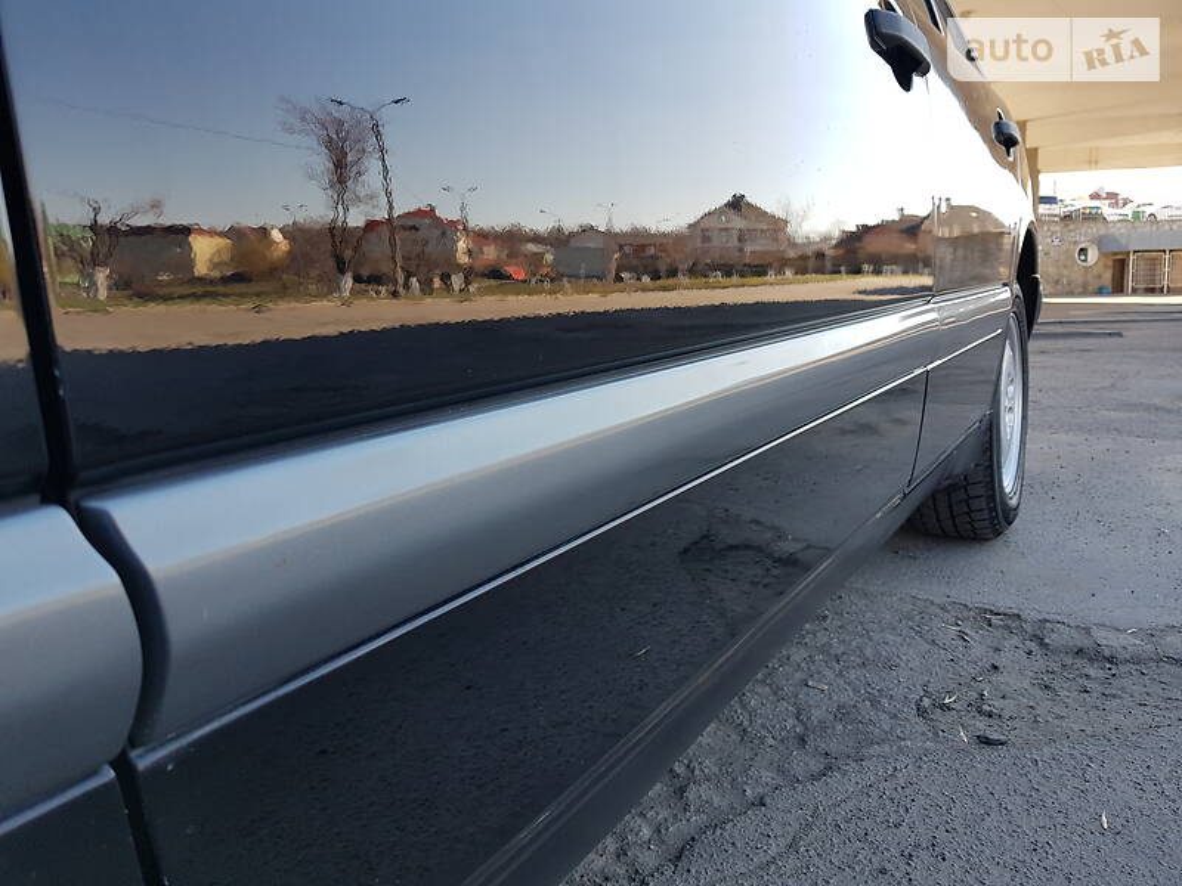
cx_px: 591
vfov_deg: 53.1
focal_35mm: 26
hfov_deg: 67.3
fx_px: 888
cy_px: 443
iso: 40
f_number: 1.7
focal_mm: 4.3
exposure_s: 1/299
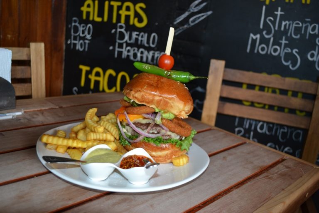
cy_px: 106
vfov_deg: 40.0
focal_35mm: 33
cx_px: 160
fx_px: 292
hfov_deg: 57.2
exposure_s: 1/60
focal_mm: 22
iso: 500
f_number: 4
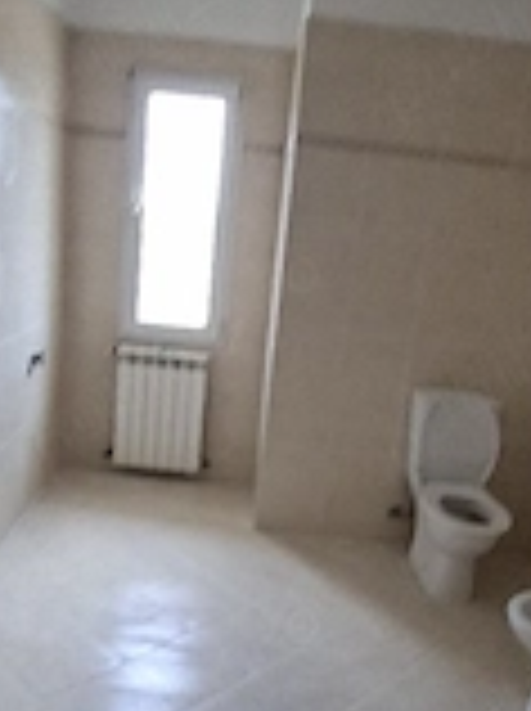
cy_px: 414
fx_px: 677
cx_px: 266
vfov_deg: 55.1
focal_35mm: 33
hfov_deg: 42.8
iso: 80
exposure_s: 1/50
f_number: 2.2
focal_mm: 1.74
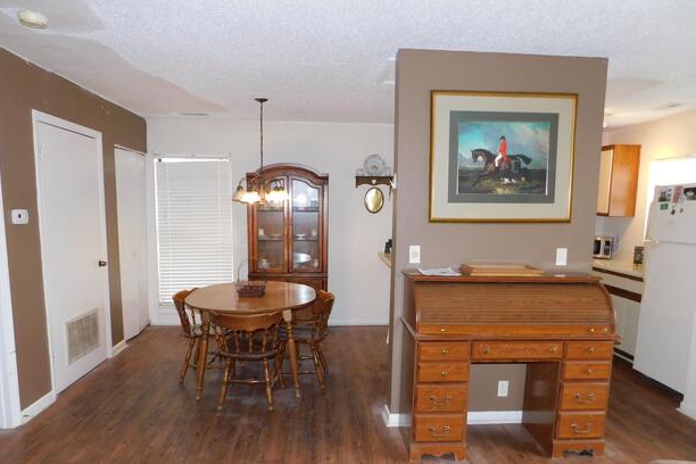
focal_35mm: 25
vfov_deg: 51.1
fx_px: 483
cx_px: 350
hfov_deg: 71.5
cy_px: 271
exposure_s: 1/30
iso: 200
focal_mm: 4
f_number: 3
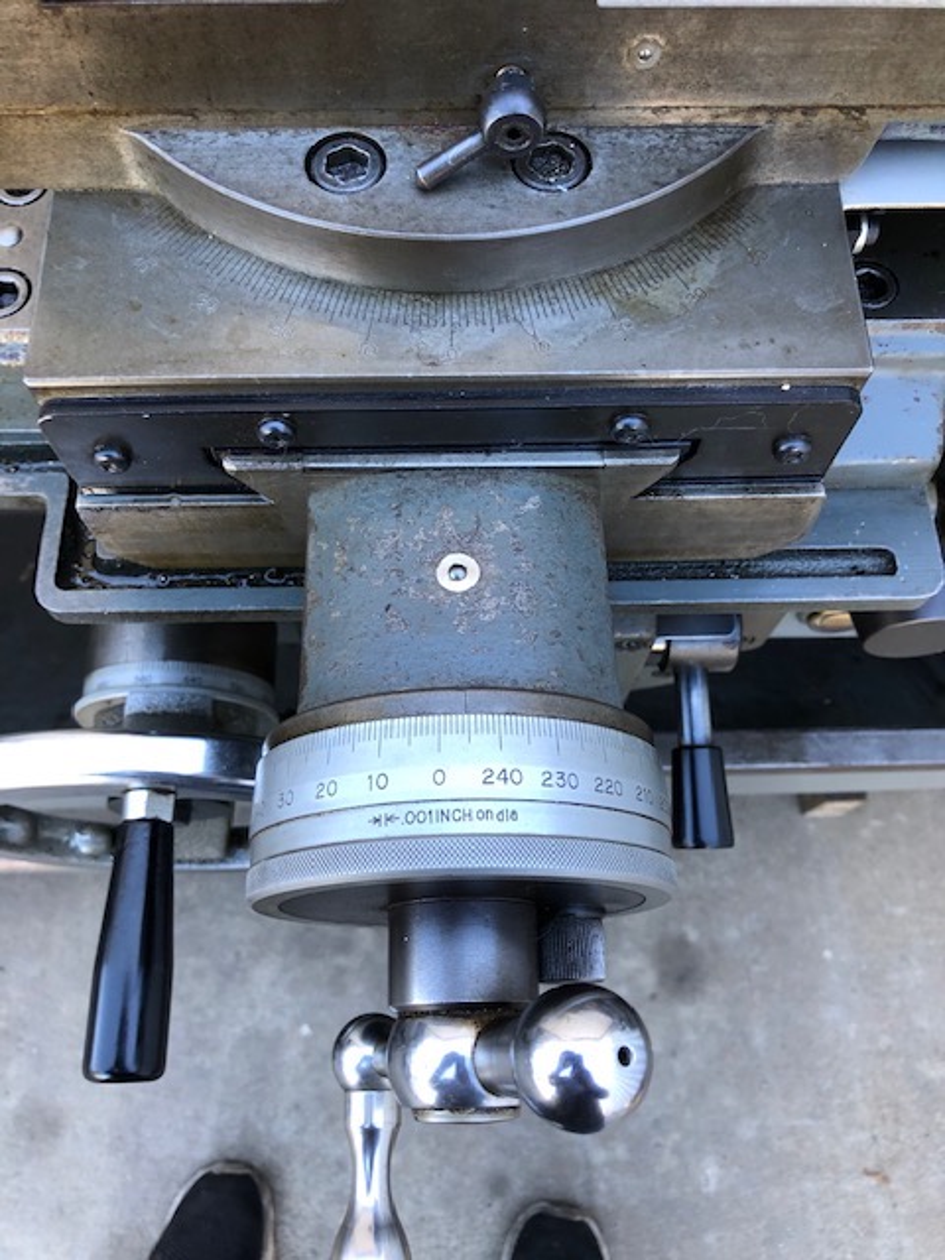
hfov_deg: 49.7
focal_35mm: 28
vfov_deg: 63.4
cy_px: 630
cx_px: 472
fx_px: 1019
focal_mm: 3.99
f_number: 1.8
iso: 20
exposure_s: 1/40
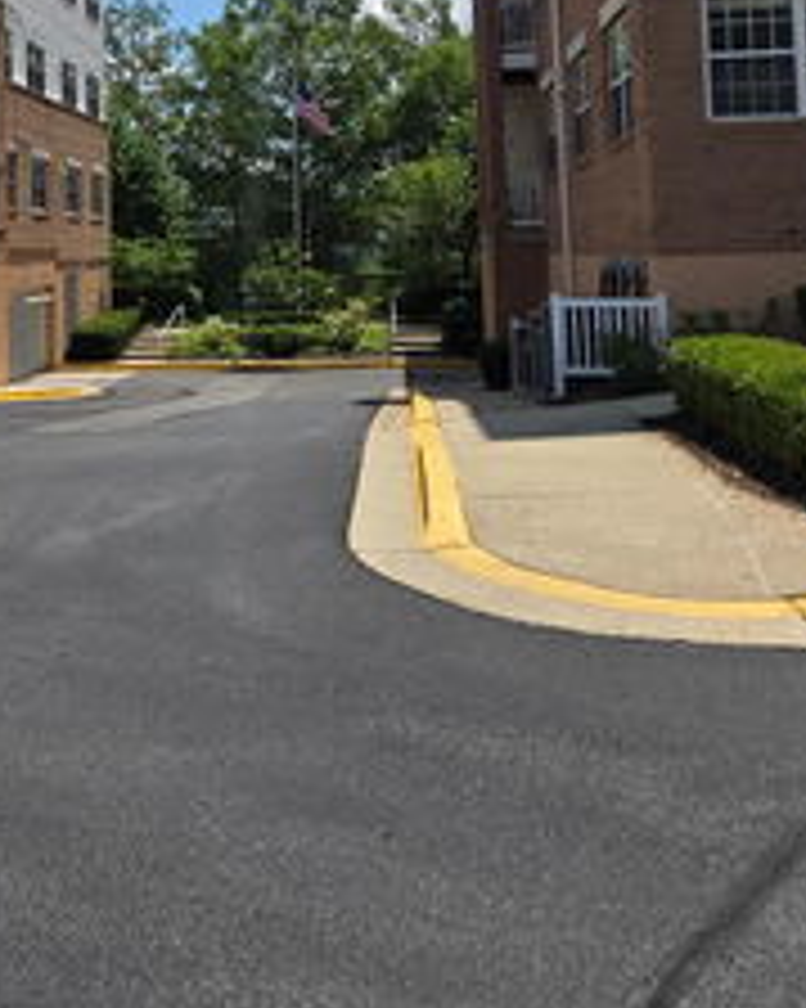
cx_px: 135
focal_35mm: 46
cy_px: 178
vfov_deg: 38.6
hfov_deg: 31.7
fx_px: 1373
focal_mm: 5.4
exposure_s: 1/2993
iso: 25
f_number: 1.8
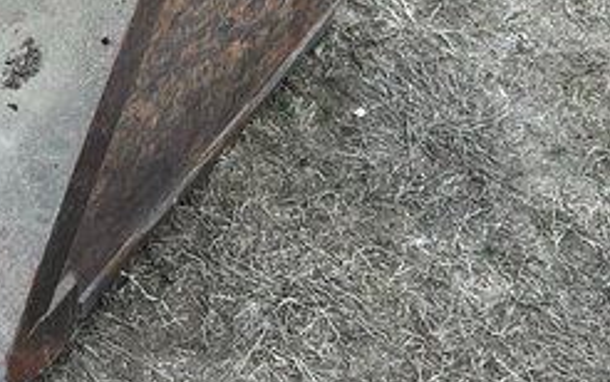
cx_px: -170
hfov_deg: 24.0
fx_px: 1264
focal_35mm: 76
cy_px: -78
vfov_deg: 16.5
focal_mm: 3
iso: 16
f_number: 1.8
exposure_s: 1/129
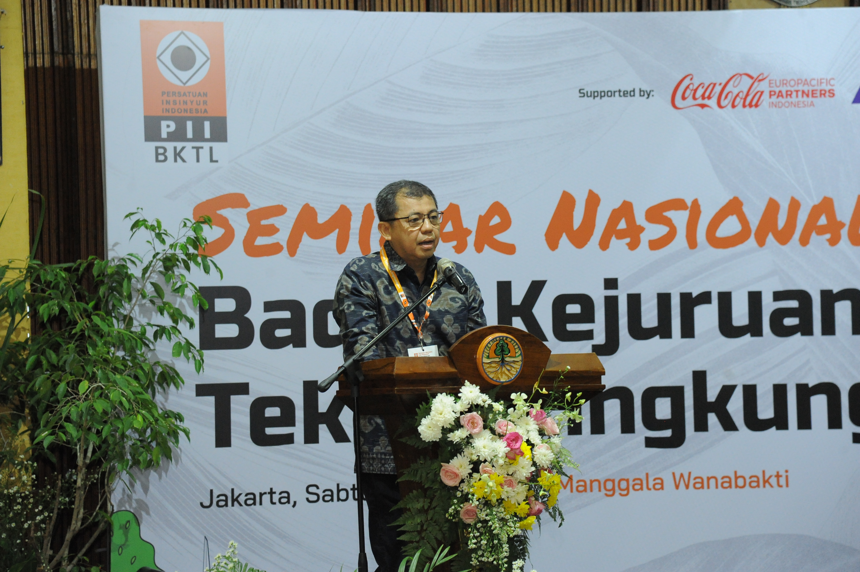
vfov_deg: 11.4
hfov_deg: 17.1
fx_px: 2865
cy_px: 286
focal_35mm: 120
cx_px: 430
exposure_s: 1/60
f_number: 5.6
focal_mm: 120
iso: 5000
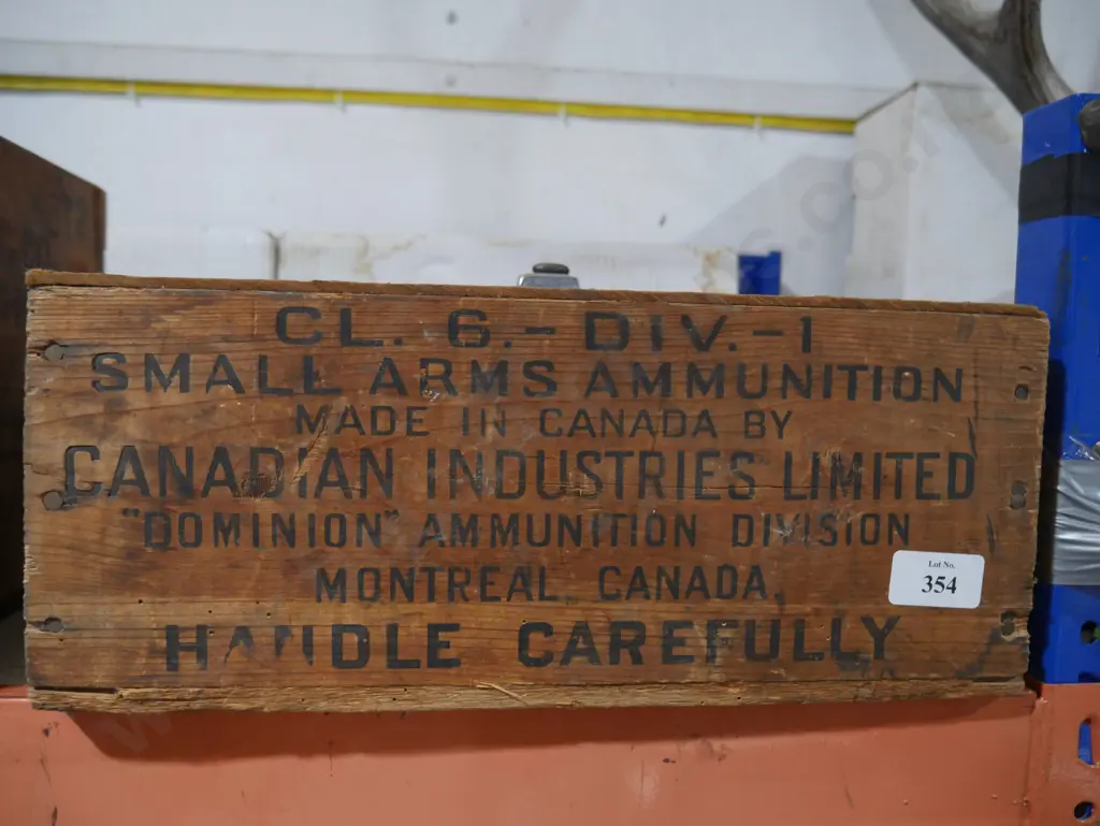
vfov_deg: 46.8
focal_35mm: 30
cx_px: 550
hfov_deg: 59.9
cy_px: 413
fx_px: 954
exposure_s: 1/60
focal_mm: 15
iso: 800
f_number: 3.6
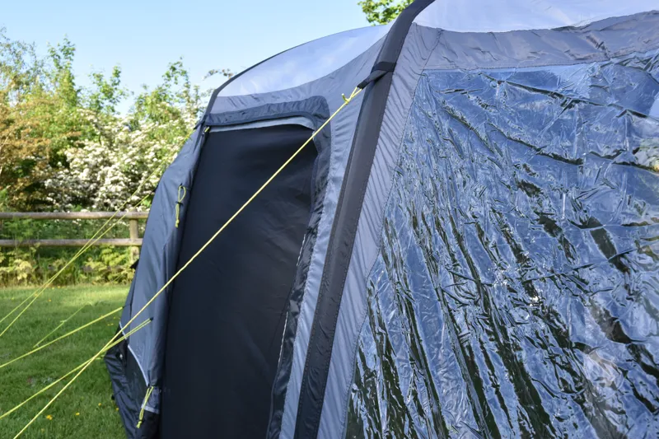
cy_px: 220
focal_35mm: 40
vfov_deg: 33.0
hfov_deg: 47.9
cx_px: 330
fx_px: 741
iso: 320
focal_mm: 27
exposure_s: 1/250
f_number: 8
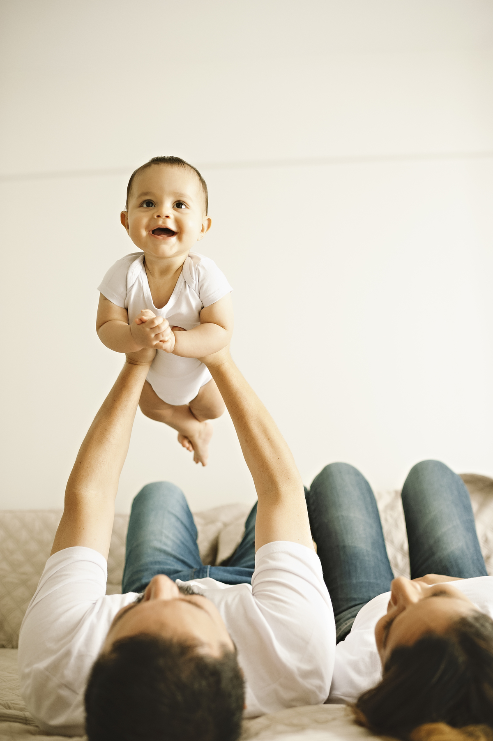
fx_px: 720
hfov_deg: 37.8
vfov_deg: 54.5
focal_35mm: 35
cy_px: 370
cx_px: 246
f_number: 2.2
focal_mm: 35
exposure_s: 1/125
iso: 800
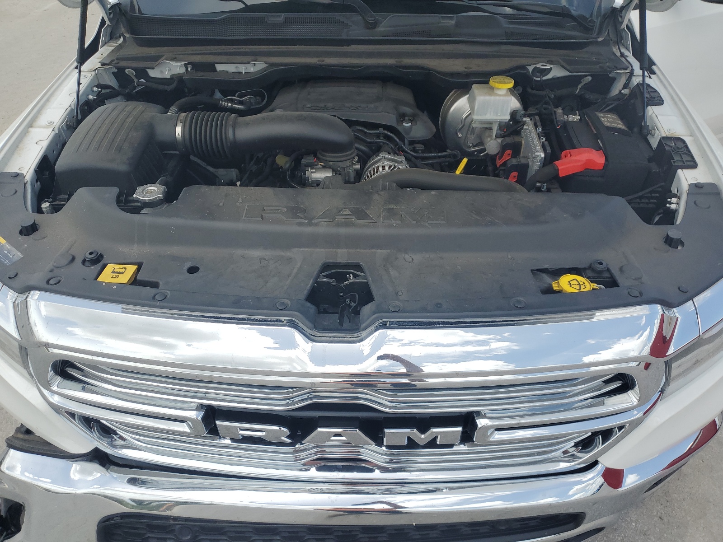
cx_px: 362
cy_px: 271
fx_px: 543
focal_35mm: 26
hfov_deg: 67.3
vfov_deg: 53.1
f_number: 1.5
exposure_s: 1/2000
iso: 50
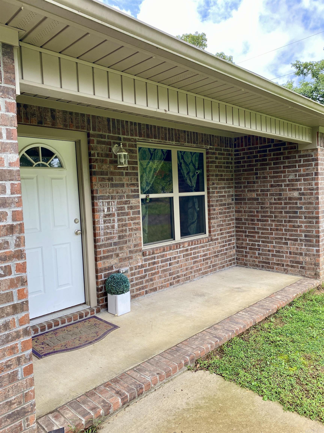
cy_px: 216
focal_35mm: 26
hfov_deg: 53.1
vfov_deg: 67.3
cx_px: 162
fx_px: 324
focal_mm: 4.25
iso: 32
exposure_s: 1/428
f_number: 1.8
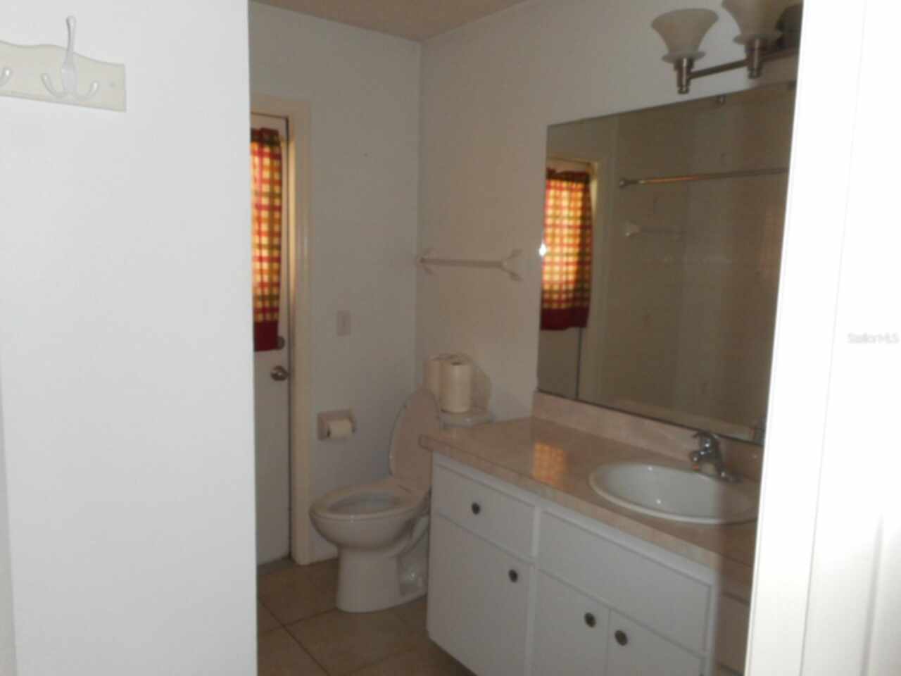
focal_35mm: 25
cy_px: 338
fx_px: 651
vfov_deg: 54.9
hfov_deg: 69.4
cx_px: 450
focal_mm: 4.5
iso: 200
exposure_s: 1/25
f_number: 3.7
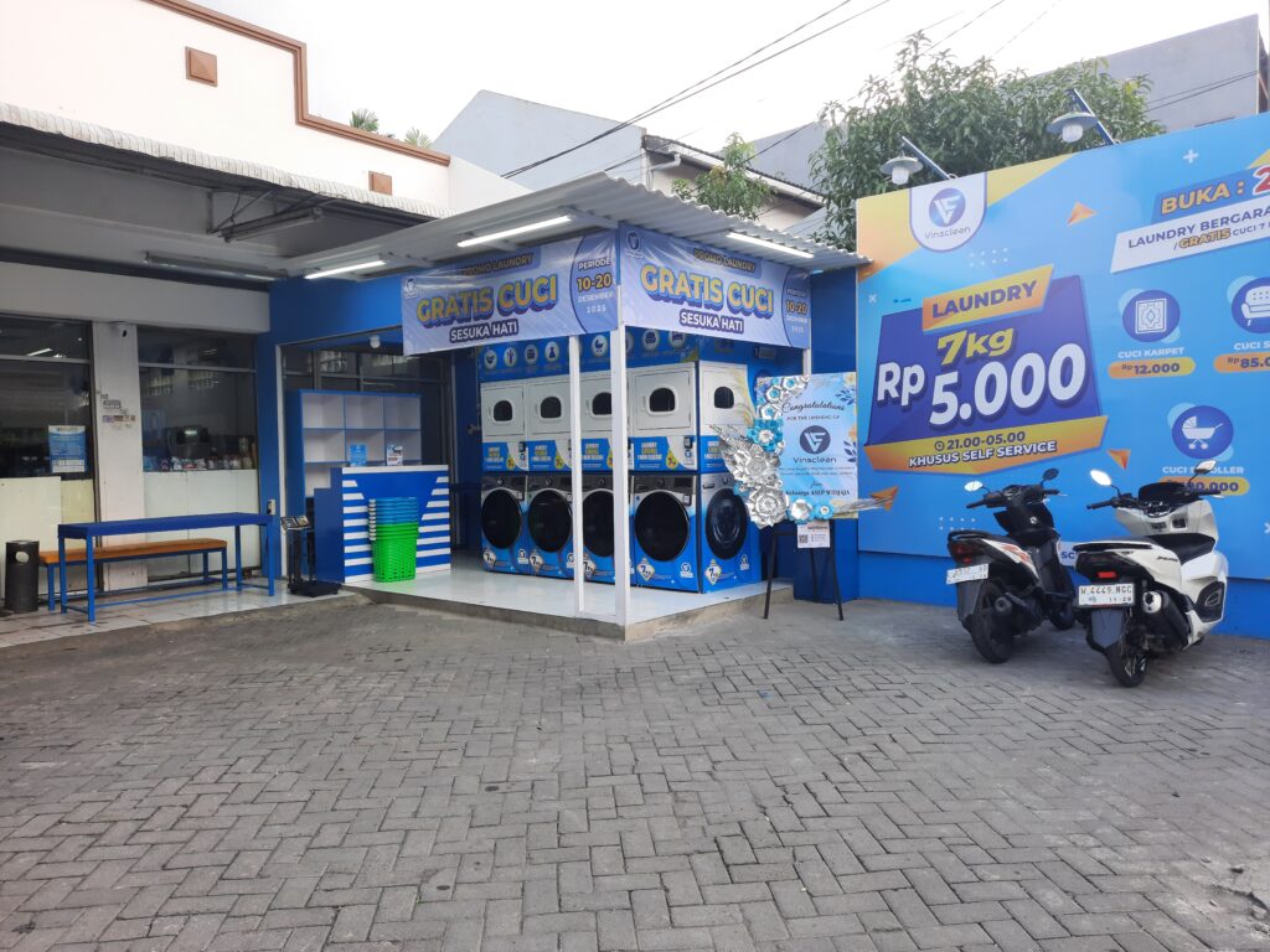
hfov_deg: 69.4
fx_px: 917
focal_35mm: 25
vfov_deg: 54.9
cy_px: 476
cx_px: 635
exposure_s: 1/170
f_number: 2
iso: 40
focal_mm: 4.6
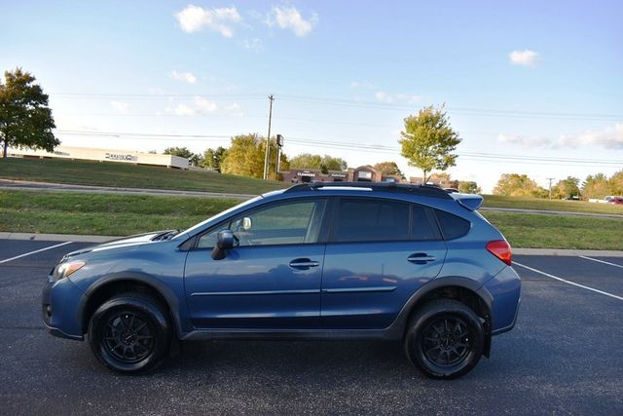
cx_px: 312
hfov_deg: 67.4
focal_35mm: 27
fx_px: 467
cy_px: 208
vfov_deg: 48.0
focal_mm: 18
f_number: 5.6
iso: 250
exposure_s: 1/250
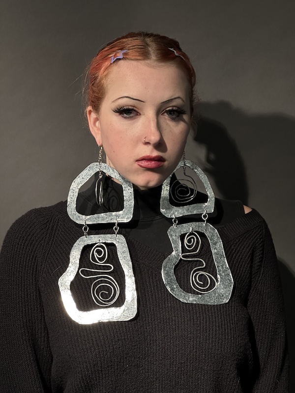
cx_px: 148
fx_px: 875
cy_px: 196
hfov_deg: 19.1
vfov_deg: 25.3
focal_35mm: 77
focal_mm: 9
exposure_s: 1/120
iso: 250
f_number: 2.8
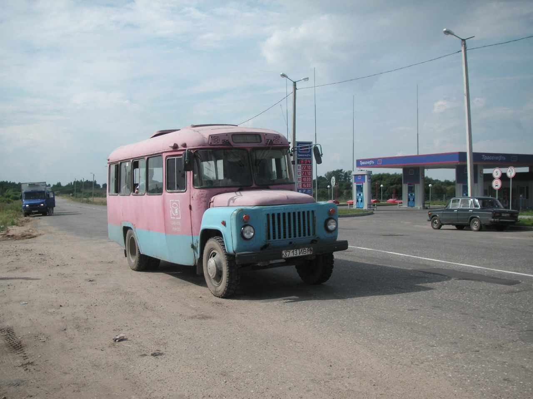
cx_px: 266
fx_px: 585
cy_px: 200
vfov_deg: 37.7
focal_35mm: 38
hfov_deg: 49.0
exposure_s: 1/750
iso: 50
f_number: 3.3
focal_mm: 6.3
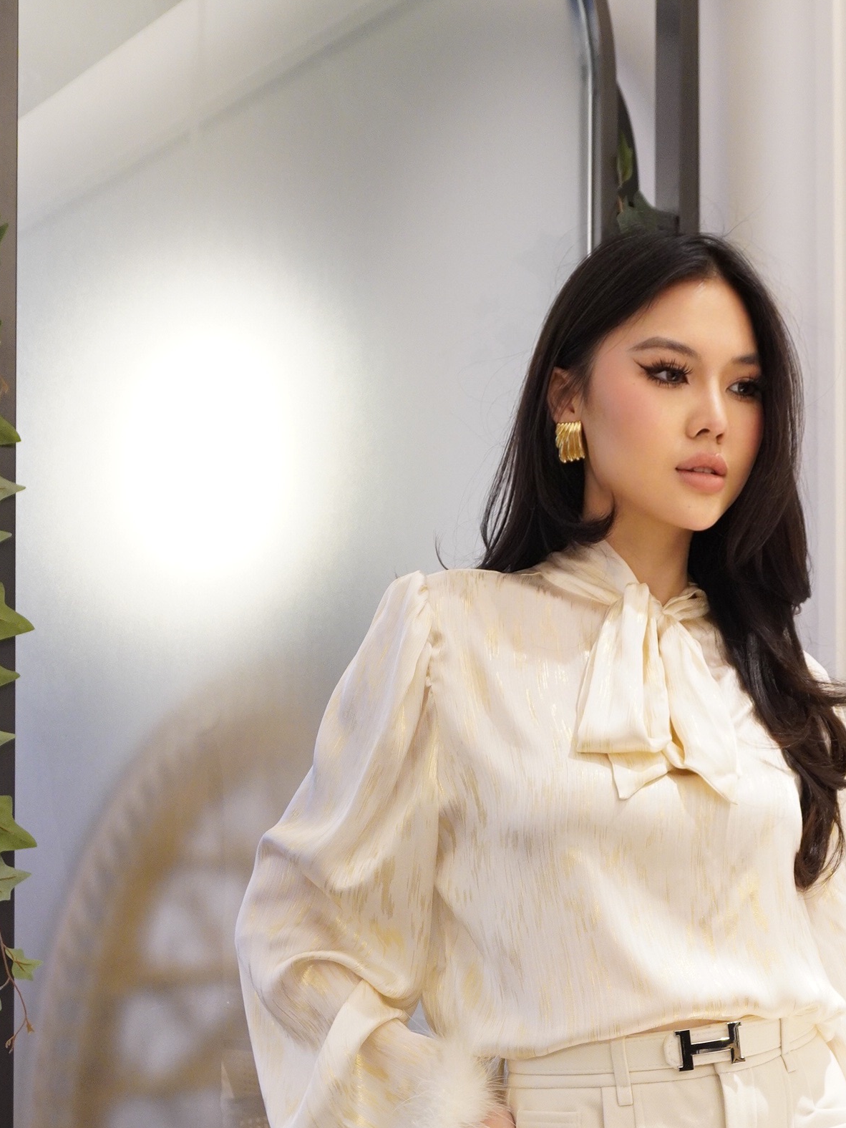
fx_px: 1792
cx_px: 661
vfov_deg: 34.3
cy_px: 832
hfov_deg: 26.1
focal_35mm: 55
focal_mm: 20
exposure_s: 1/30
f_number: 4.5
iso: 1250
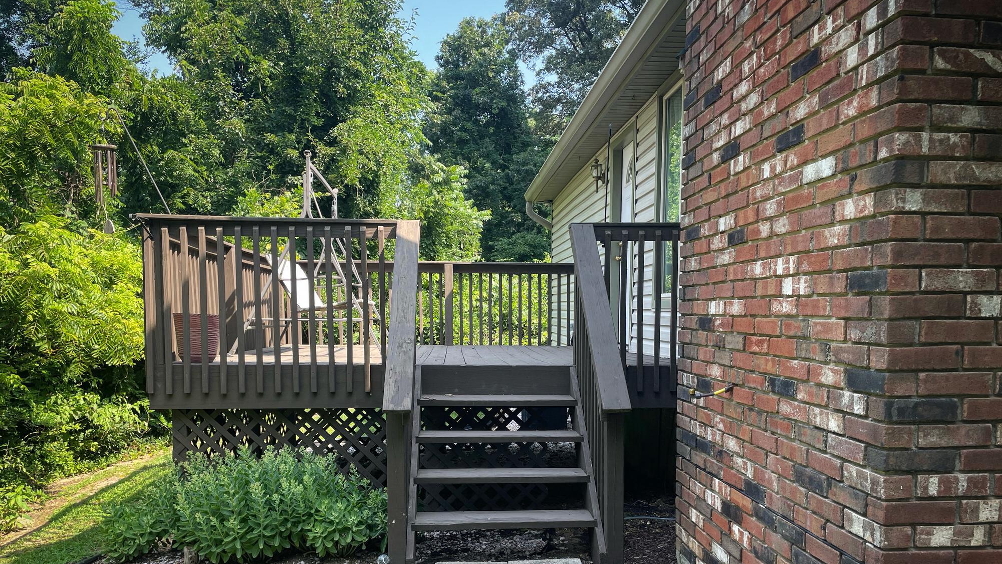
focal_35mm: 29
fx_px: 771
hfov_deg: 66.1
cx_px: 513
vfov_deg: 39.7
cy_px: 375
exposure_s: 1/335
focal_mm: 4.2
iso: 32
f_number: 1.6
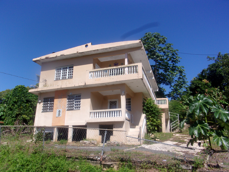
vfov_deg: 49.7
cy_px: 86
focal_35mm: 28
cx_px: 114
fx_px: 185
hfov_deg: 63.4
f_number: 10.8
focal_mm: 5.1
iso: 80
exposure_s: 1/120
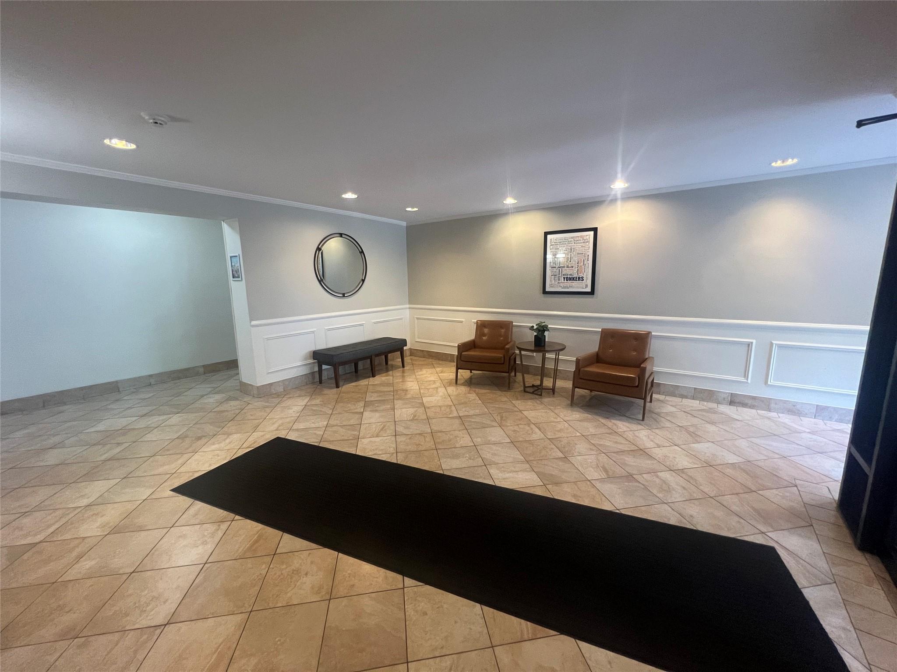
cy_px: 336
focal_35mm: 13
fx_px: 337
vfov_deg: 89.9
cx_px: 448
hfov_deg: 106.2
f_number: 1.8
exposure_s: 1/60
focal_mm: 1.57
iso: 320
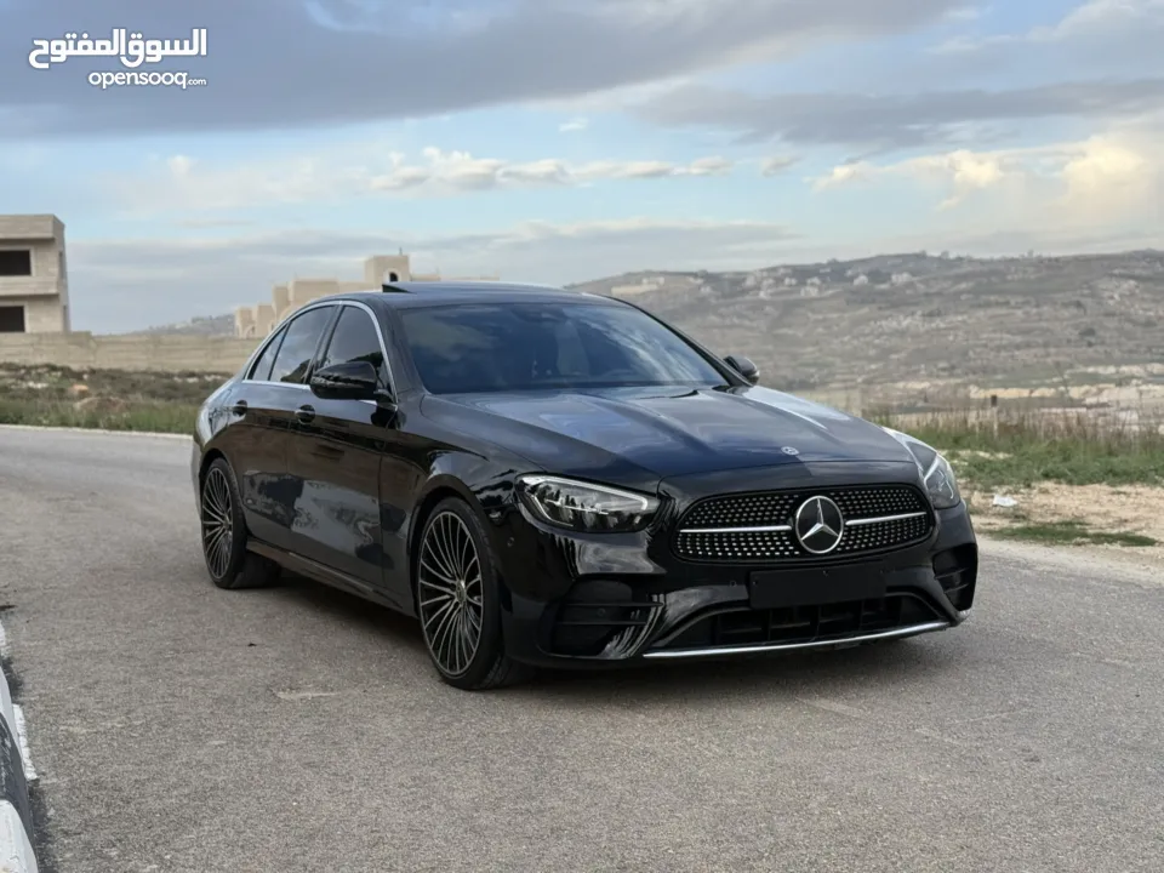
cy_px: 436
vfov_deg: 30.3
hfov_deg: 39.7
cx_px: 582
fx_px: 1614
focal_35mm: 48
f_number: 1.78
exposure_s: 1/1116
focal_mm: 6.76
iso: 64
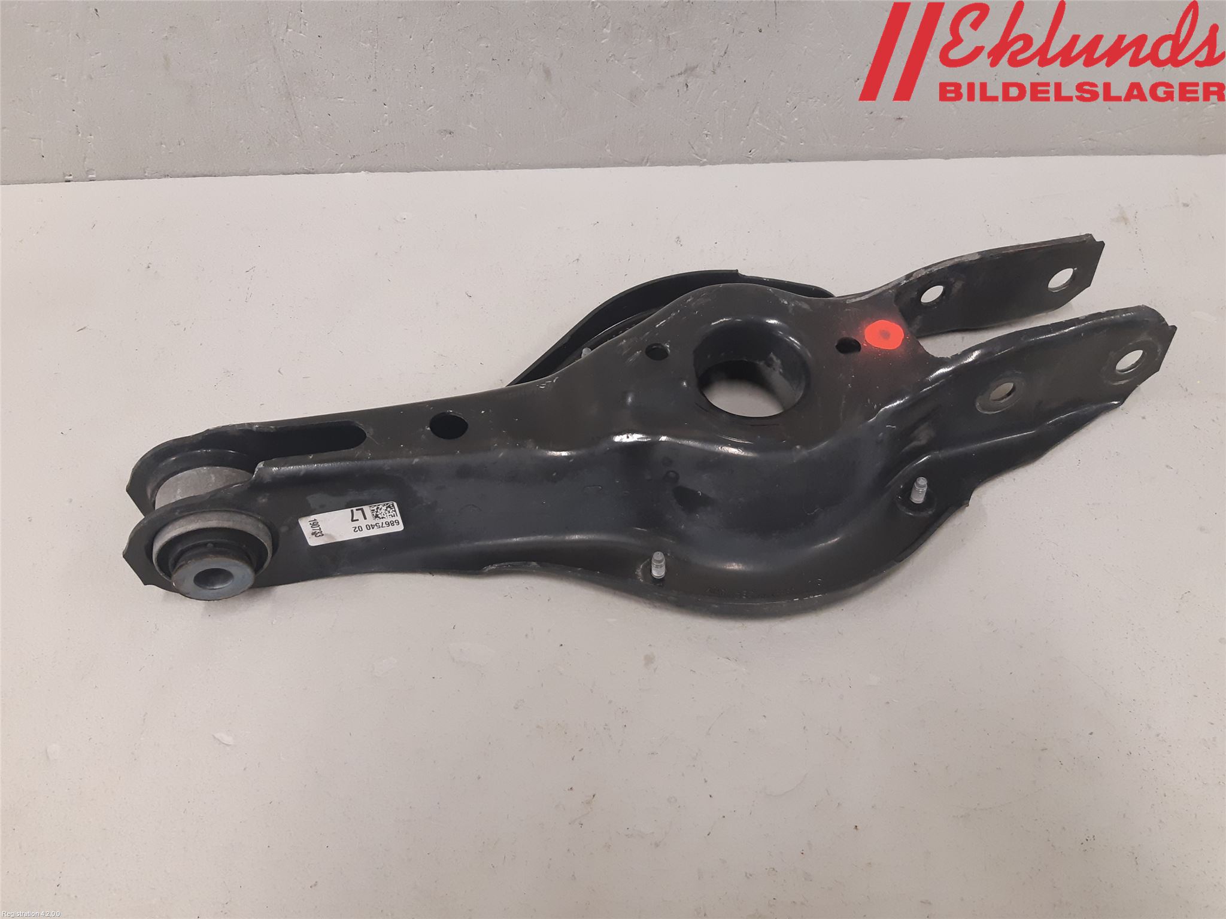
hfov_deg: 67.3
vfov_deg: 53.1
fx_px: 921
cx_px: 613
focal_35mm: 26
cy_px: 460
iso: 200
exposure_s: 1/50
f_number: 1.7
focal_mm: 3.93
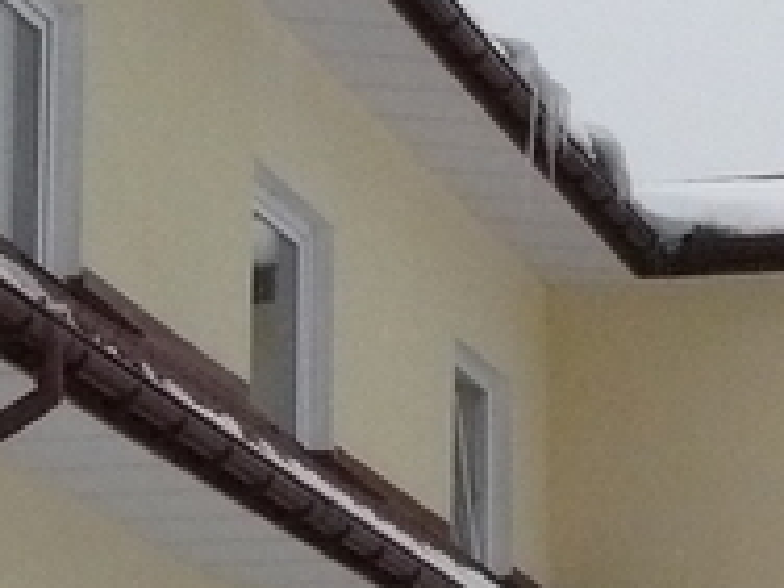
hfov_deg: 11.6
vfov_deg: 8.6
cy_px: 749
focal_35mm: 170
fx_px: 3850
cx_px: 603
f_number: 5
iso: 400
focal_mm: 6
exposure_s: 1/640
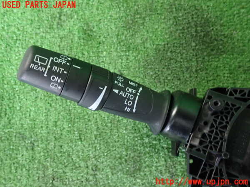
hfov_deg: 60.0
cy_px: 94
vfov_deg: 46.8
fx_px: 217
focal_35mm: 30
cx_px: 125
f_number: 2.3
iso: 640
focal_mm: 5.4
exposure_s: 1/30
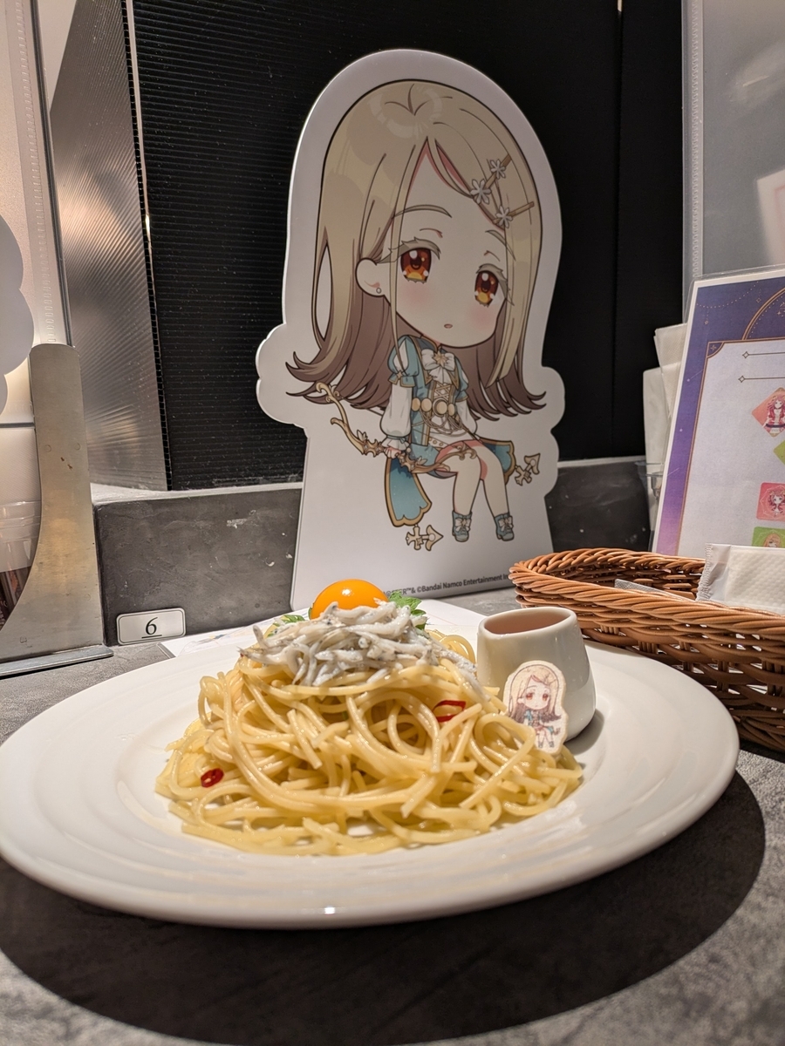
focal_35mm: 25
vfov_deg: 69.4
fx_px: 756
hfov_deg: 54.9
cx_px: 392
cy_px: 523
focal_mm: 5.43
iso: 68
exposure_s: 1/25
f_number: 1.89
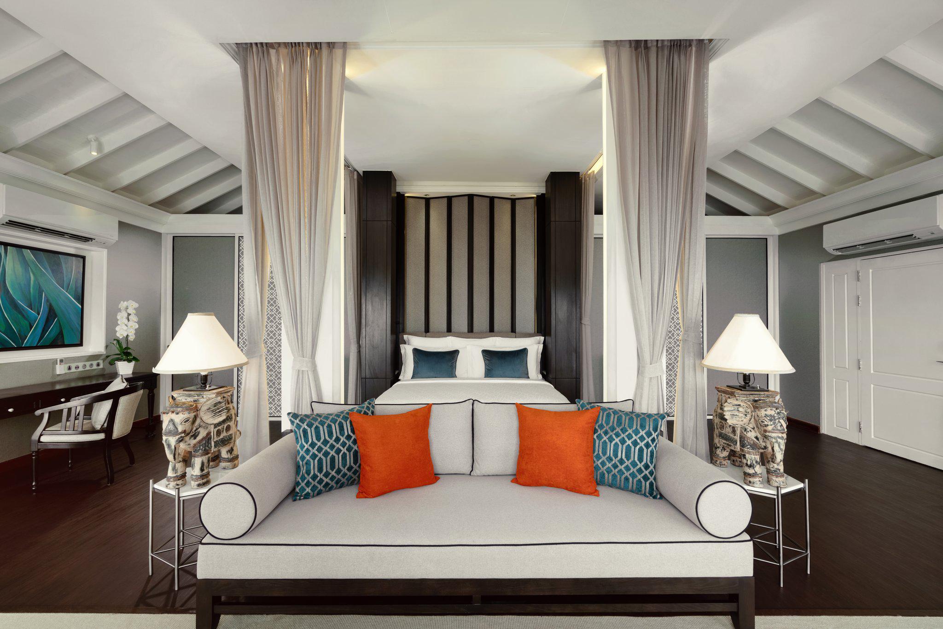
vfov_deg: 73.8
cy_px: 314
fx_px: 419
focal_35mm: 16
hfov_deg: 96.7
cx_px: 472
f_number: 8
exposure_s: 1/8
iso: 100
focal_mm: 16
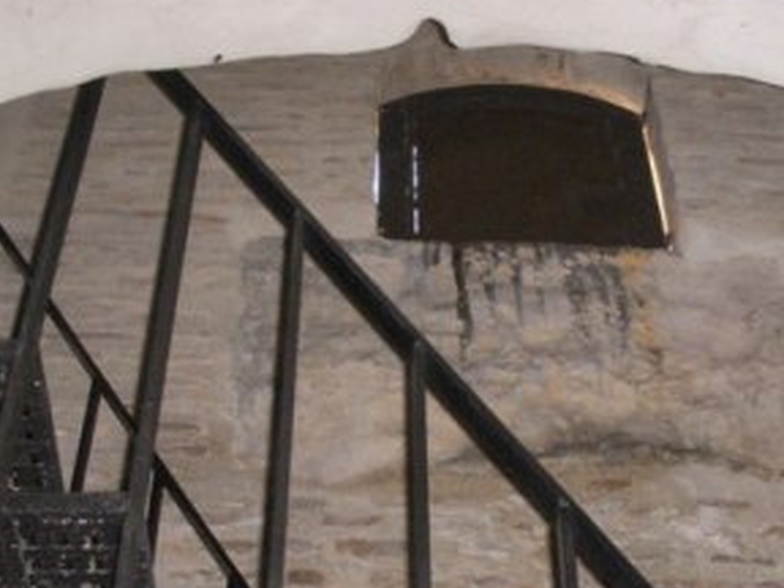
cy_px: 531
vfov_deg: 19.5
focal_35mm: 74
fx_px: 1676
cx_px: 544
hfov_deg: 26.1
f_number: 3.3
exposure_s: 1/125
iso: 400
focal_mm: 6.3
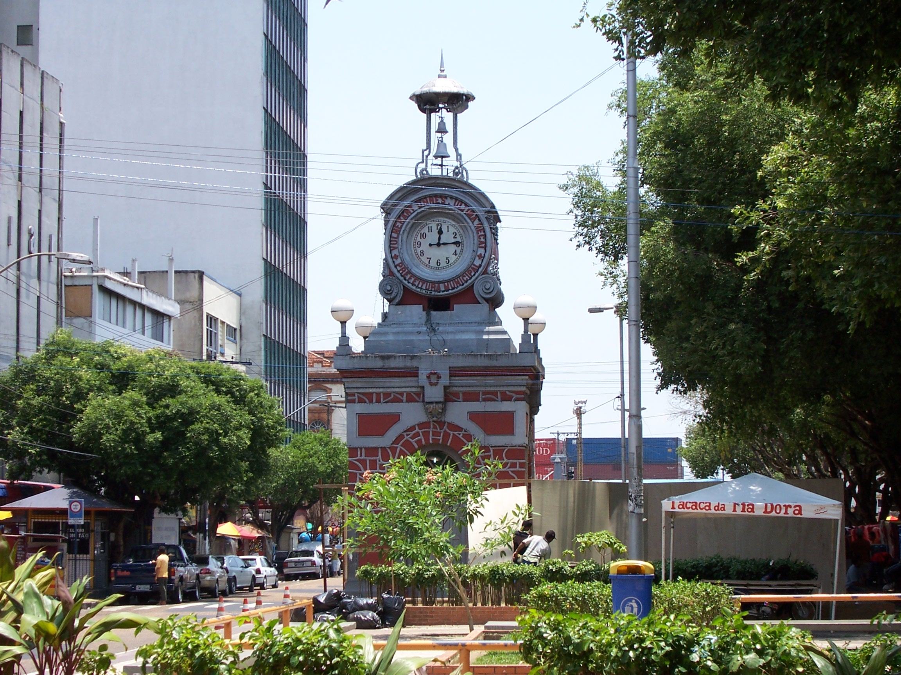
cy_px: 338
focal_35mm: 86
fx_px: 2238
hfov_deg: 22.8
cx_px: 450
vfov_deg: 17.2
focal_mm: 14.7
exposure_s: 1/250
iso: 80
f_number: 4.8
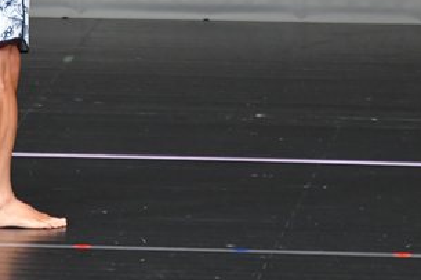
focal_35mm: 877
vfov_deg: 1.6
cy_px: -37
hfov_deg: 2.4
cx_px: 21
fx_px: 10250
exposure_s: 1/400
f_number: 5.6
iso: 4000
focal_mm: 230
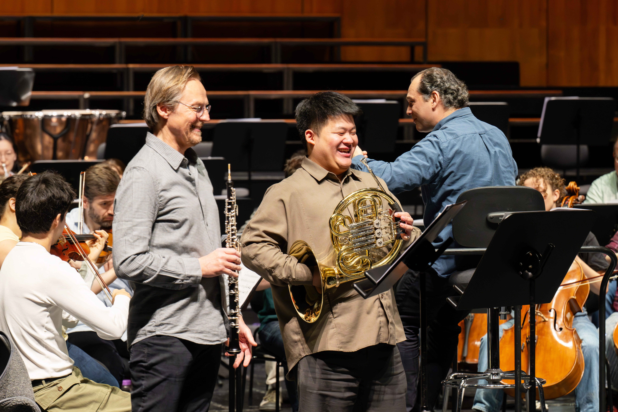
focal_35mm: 140
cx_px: 309
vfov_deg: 9.8
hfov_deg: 14.7
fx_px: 2403
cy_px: 206
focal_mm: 140
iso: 5000
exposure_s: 1/200
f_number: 5.6
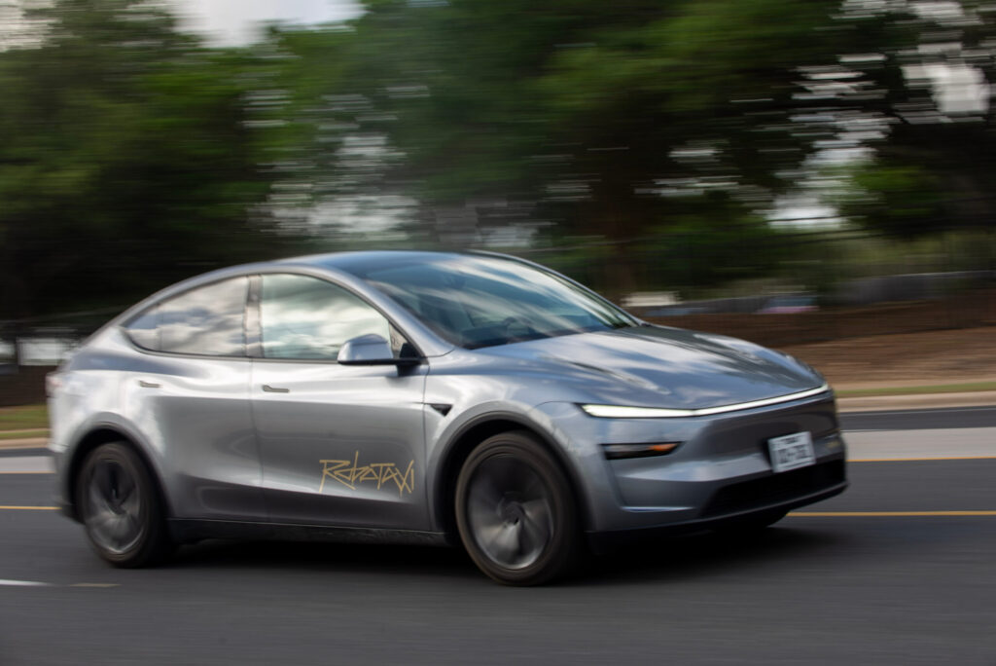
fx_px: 2159
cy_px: 333
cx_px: 498
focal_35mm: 78
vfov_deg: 17.5
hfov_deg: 26.0
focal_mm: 78
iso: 50
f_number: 8
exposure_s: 1/50
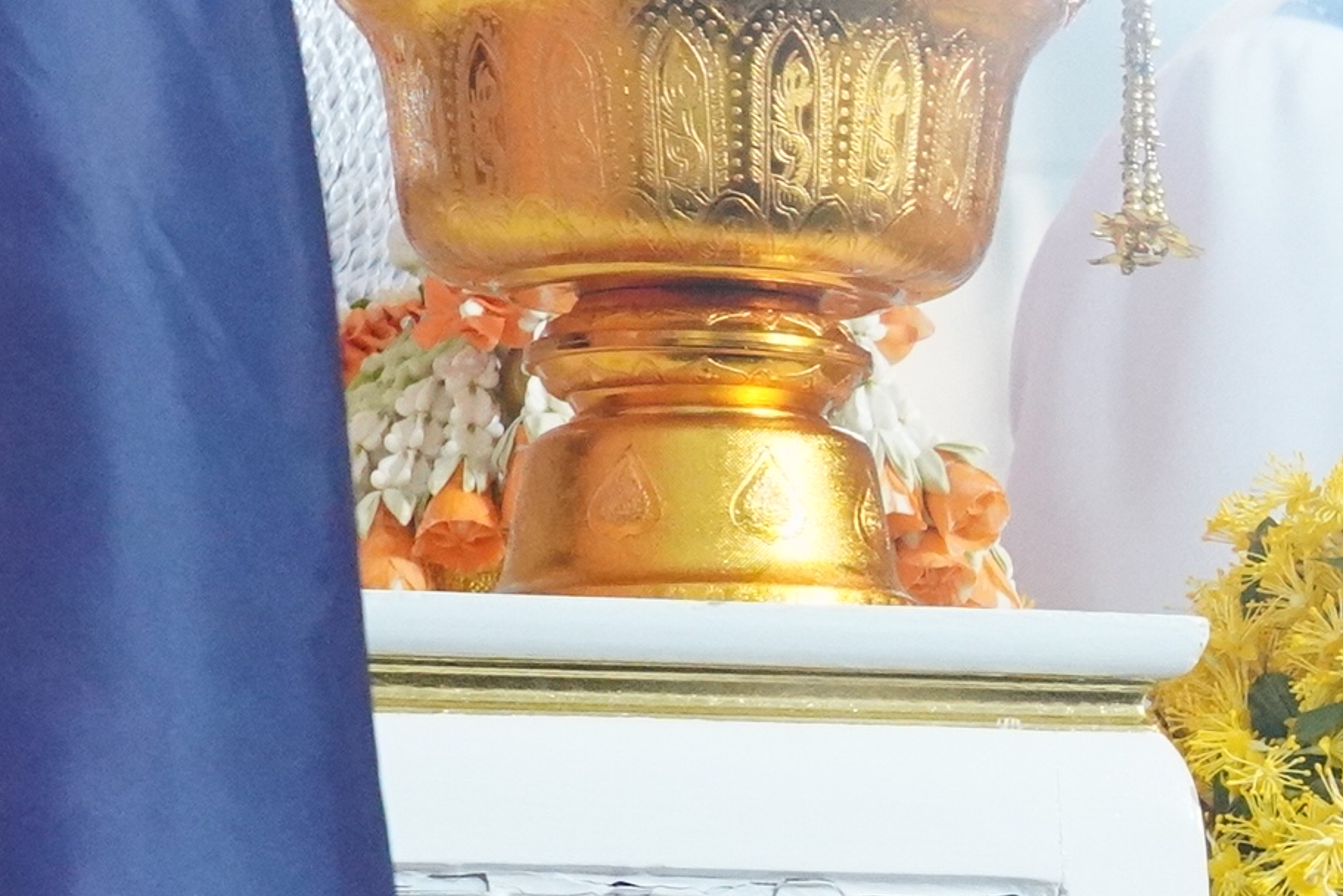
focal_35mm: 210
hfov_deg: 9.3
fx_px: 7836
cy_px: 788
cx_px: 2446
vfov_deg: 6.5
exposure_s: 1/160
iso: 6400
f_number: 6.3
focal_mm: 37
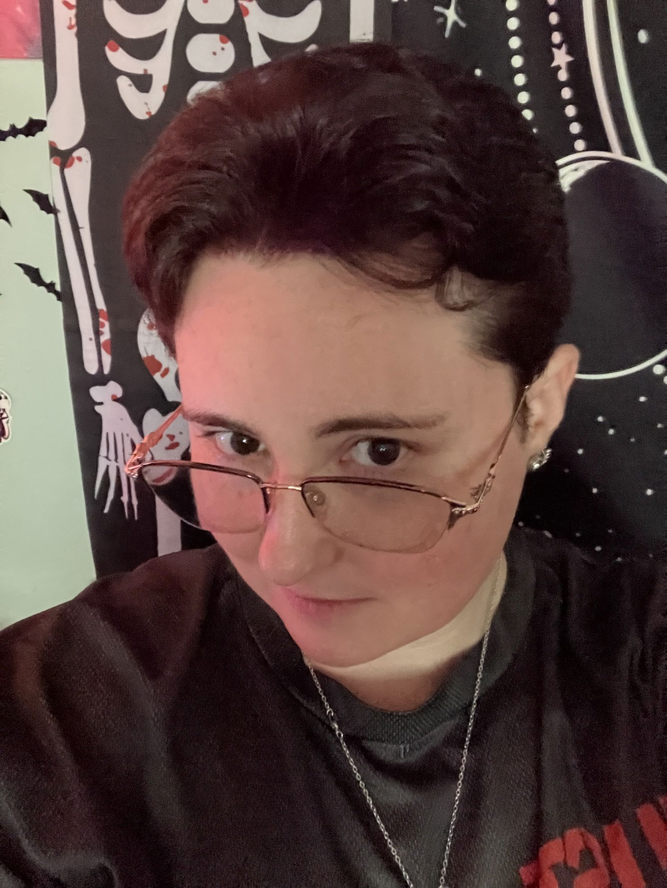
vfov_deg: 56.8
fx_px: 821
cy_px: 444
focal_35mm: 32
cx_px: 334
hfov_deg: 44.2
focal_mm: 2.87
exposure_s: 1/15
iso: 1250
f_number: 2.2
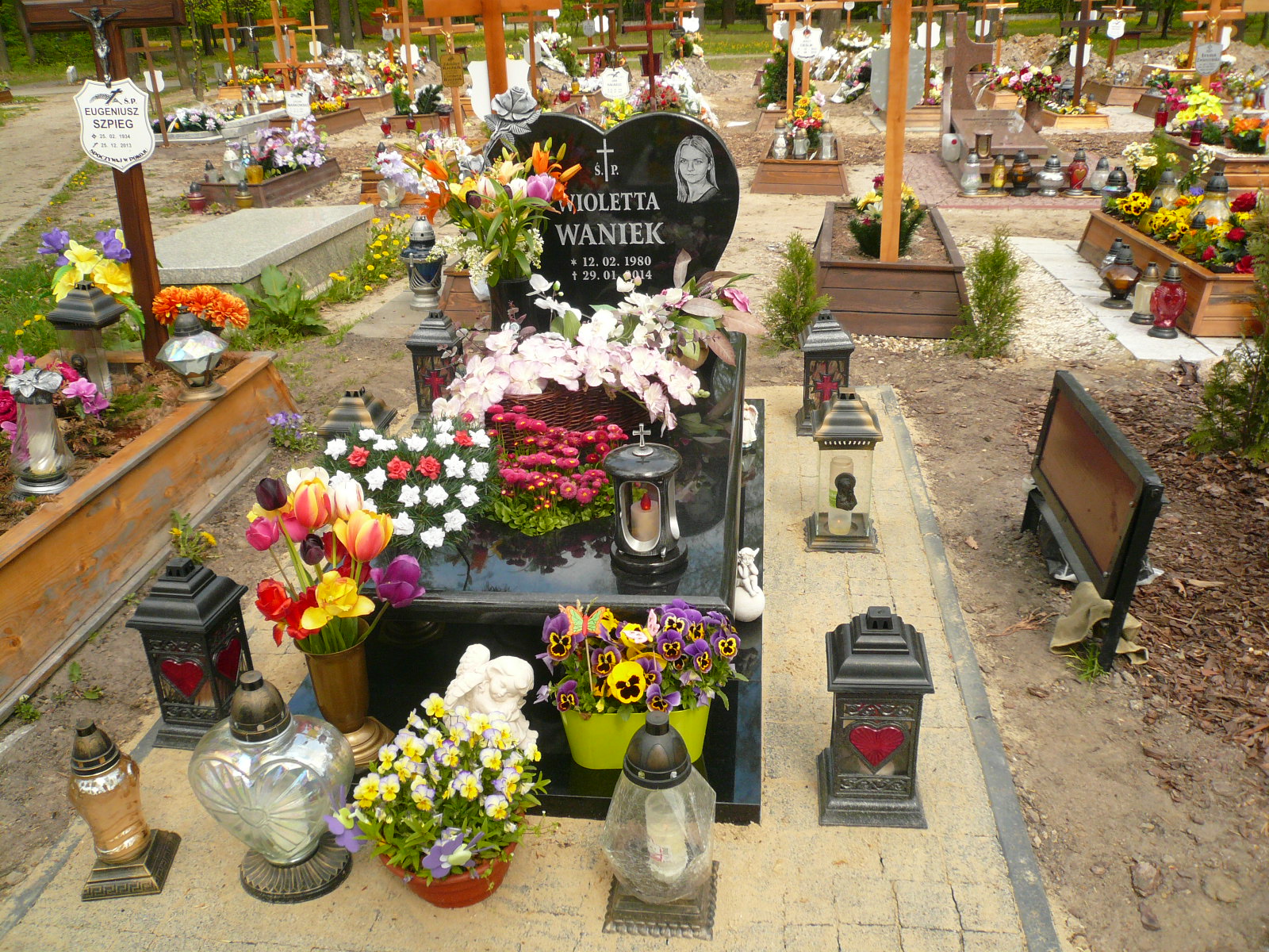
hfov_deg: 63.4
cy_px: 476
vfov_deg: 49.7
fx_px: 1026
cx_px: 634
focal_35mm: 28
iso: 100
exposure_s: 1/640
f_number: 2.8
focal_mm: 4.6
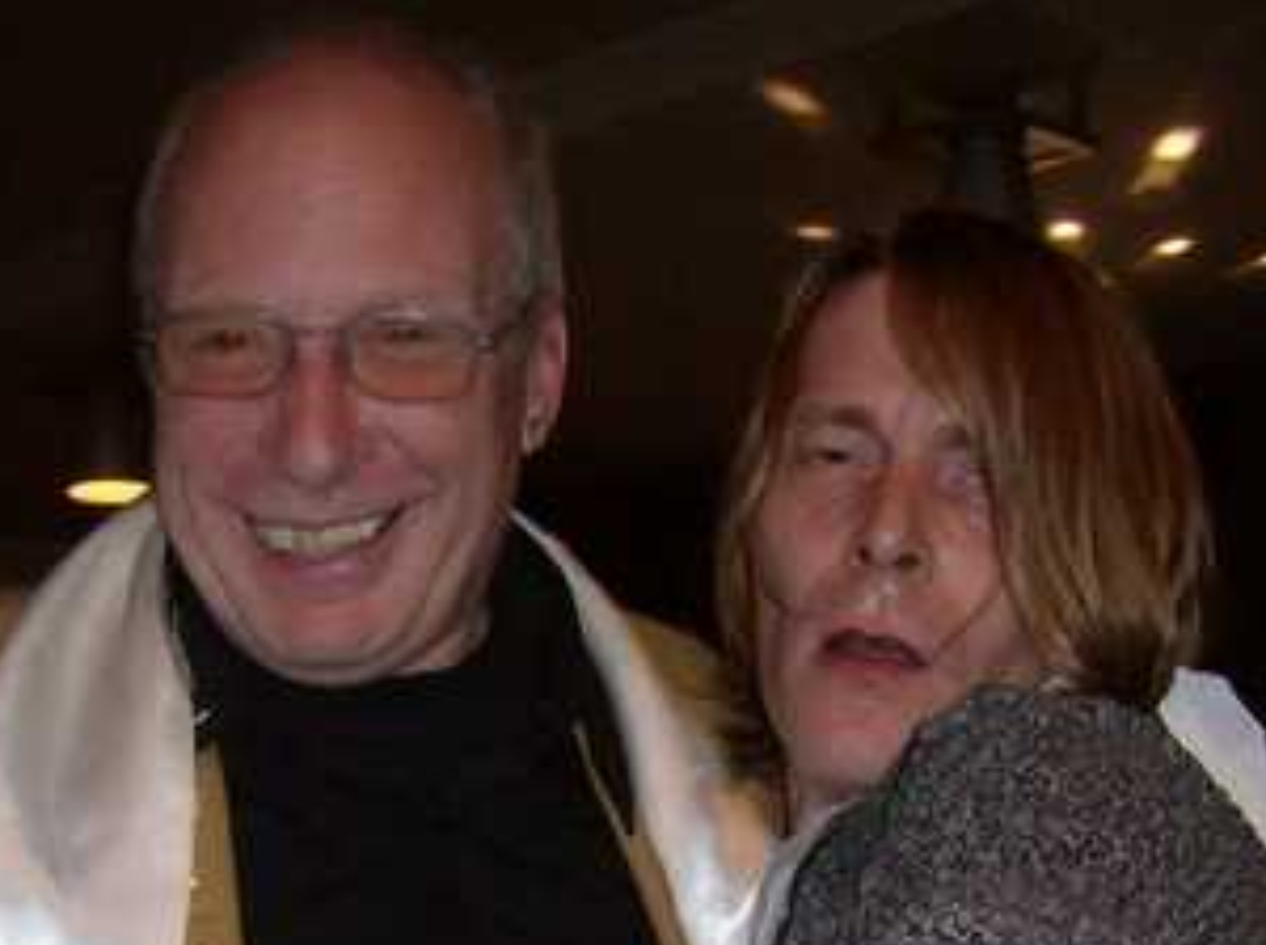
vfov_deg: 20.0
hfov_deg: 27.1
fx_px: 2629
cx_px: 612
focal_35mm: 72
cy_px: 867
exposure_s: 1/60
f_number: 2.8
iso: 200
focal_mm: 6
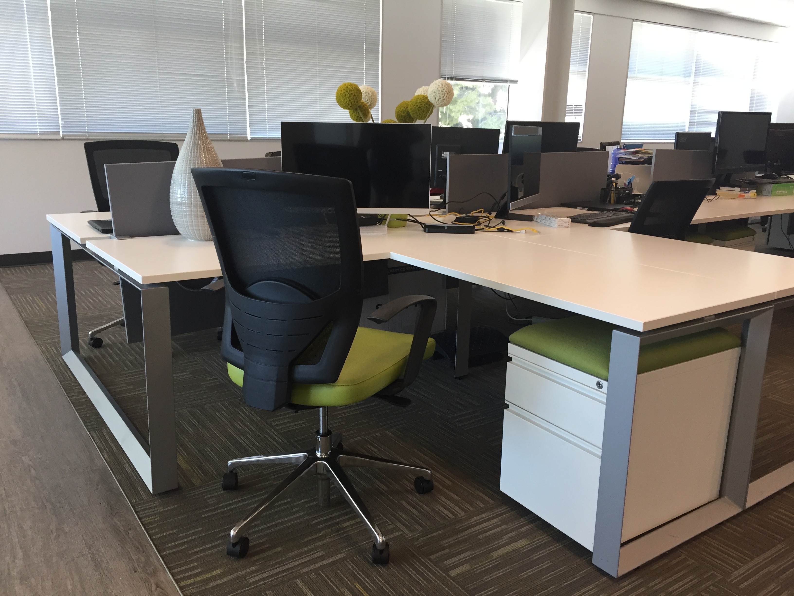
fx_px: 665
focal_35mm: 29
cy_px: 298
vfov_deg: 48.2
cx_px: 397
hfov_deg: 61.7
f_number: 2.2
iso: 40
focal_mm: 4.15
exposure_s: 1/30
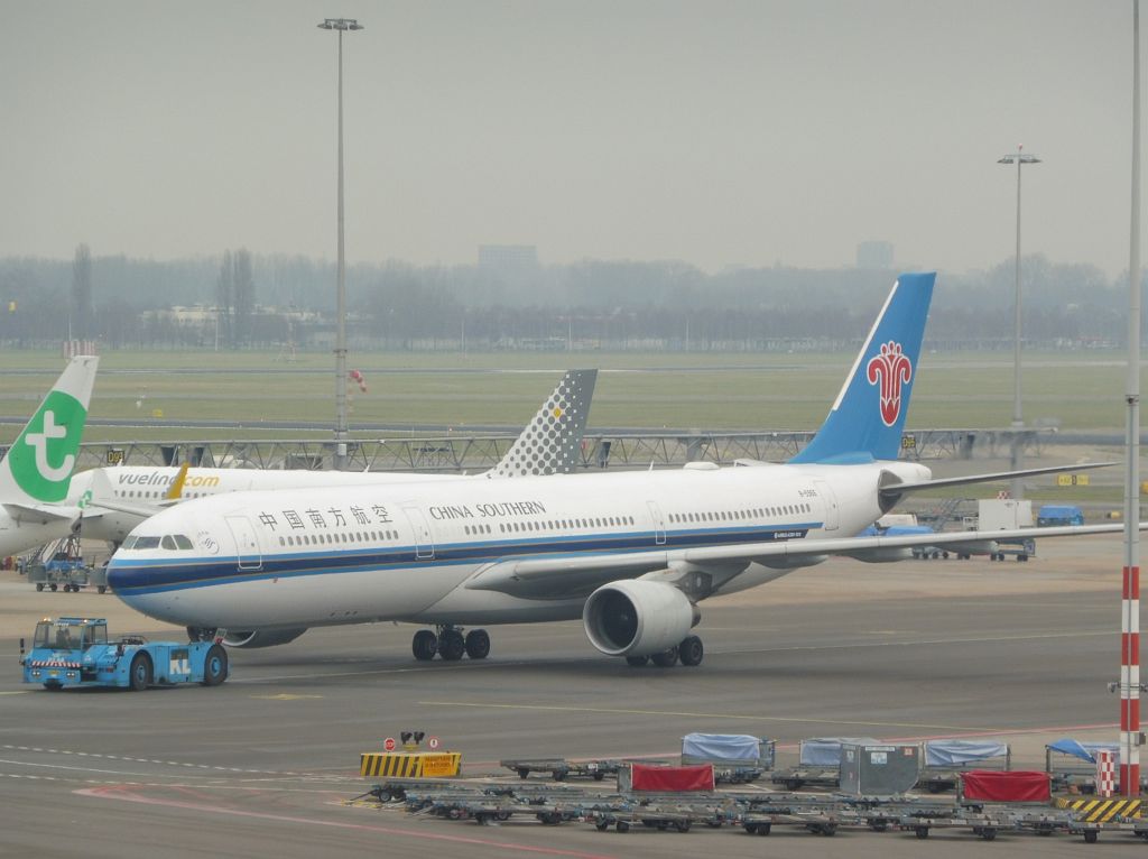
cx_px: 574
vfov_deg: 4.8
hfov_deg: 6.4
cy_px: 430
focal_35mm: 312
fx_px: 10337
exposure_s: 1/100
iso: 125
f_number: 6.3
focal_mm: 55.7
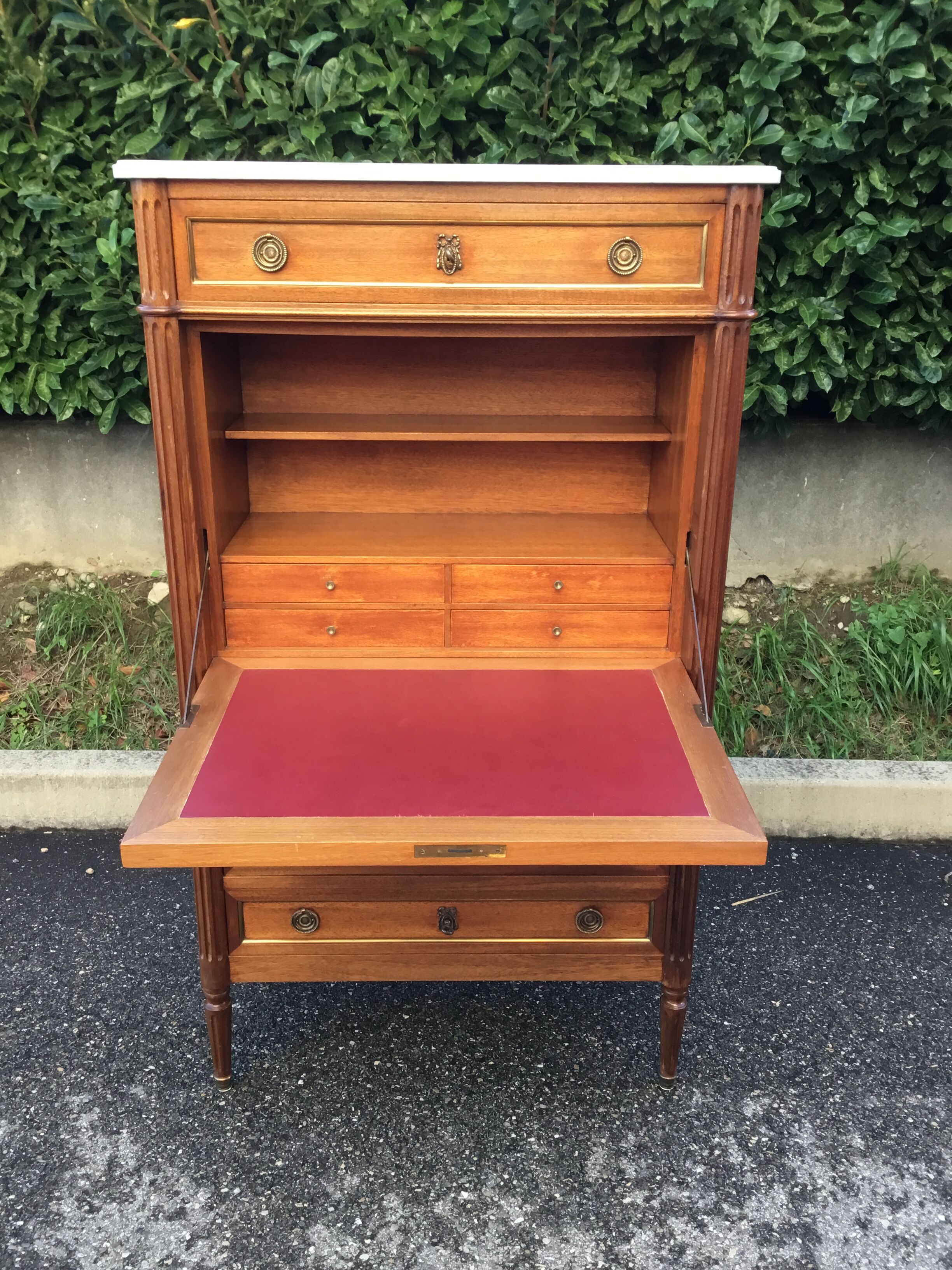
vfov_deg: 58.4
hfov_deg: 45.4
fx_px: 1137
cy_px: 635
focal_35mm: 31
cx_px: 476
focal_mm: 3.3
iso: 25
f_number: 2.4
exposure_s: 1/33
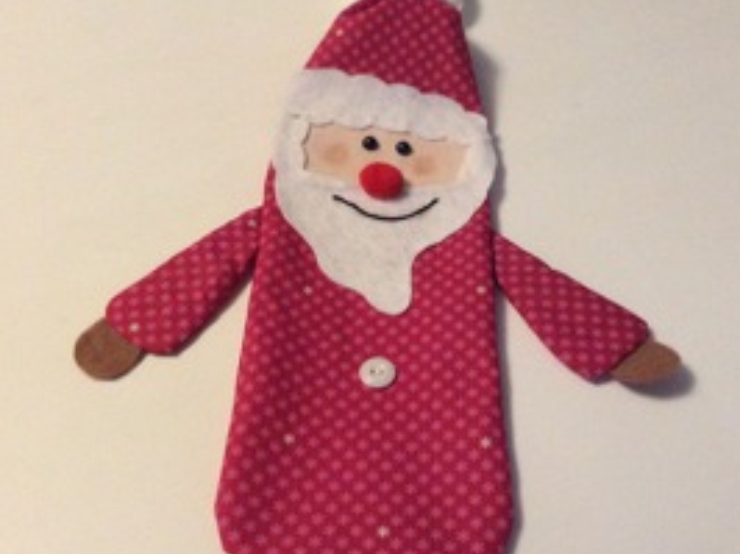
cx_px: 374
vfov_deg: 34.3
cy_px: 310
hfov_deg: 44.8
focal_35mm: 42
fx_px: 897
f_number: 2.4
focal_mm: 3.3
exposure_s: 1/17
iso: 250
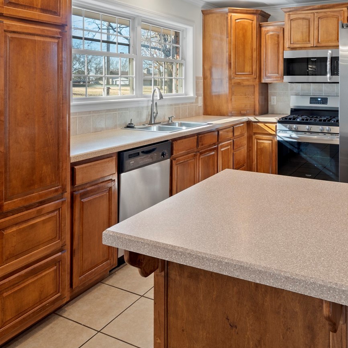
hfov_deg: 50.5
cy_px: 91
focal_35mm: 32
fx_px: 364
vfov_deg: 49.3
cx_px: 222
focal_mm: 16
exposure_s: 1.3
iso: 160
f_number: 9
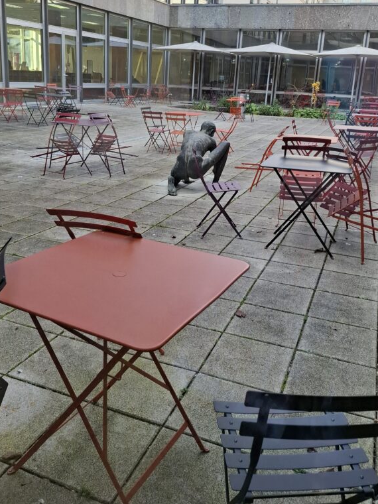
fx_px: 451
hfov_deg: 45.4
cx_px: 188
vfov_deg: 57.6
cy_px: 190
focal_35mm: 31
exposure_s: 1/228
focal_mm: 5.54
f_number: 1.8
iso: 50
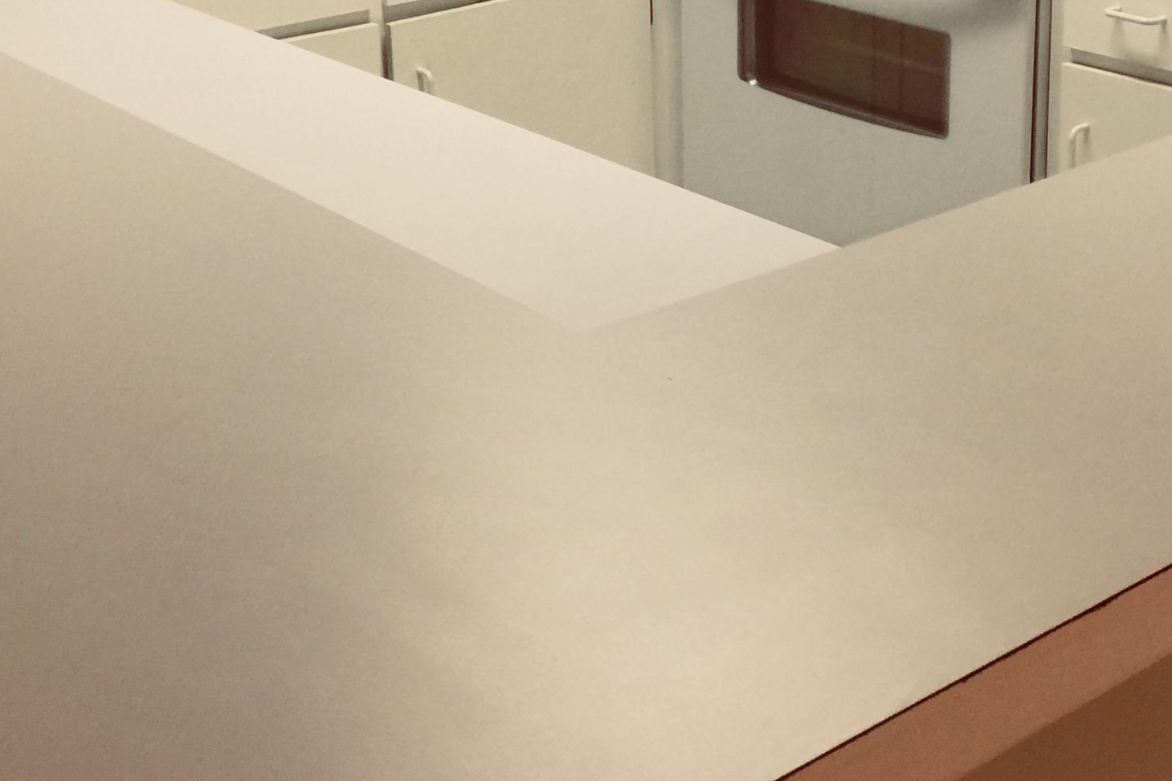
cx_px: 745
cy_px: 22
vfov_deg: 21.2
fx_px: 2018
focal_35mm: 62
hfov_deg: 32.2
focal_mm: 4.15
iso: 64
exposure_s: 1/15
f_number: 2.2
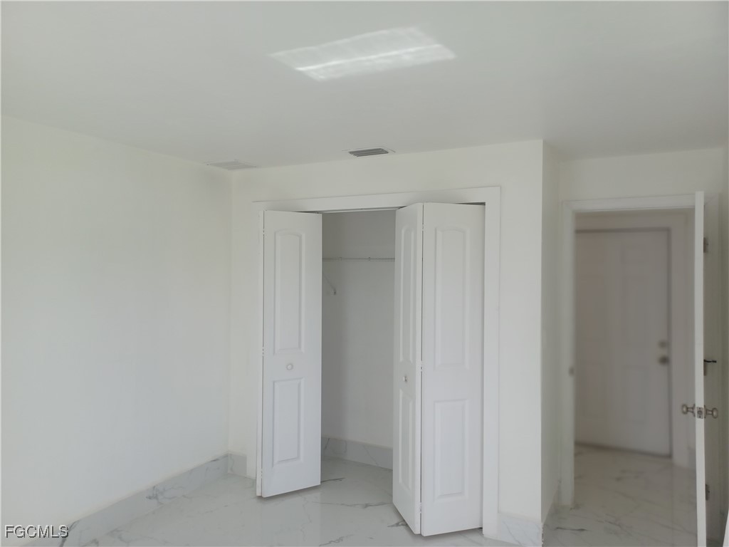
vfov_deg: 54.9
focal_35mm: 25
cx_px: 364
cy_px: 274
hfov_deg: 69.4
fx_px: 526
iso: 50
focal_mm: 4.6
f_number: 1.8
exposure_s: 1/60
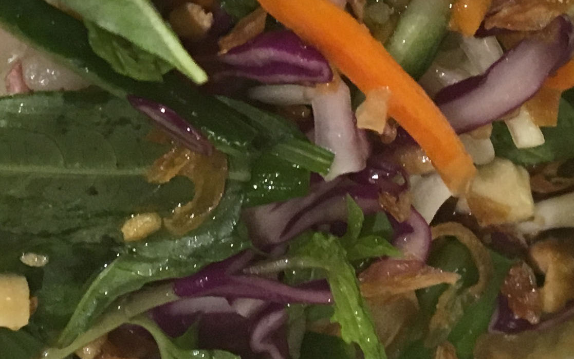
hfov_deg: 18.4
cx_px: 49
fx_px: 1736
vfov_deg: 11.7
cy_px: -11
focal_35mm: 111
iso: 160
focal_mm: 4.15
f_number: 2.2
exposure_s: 1/33
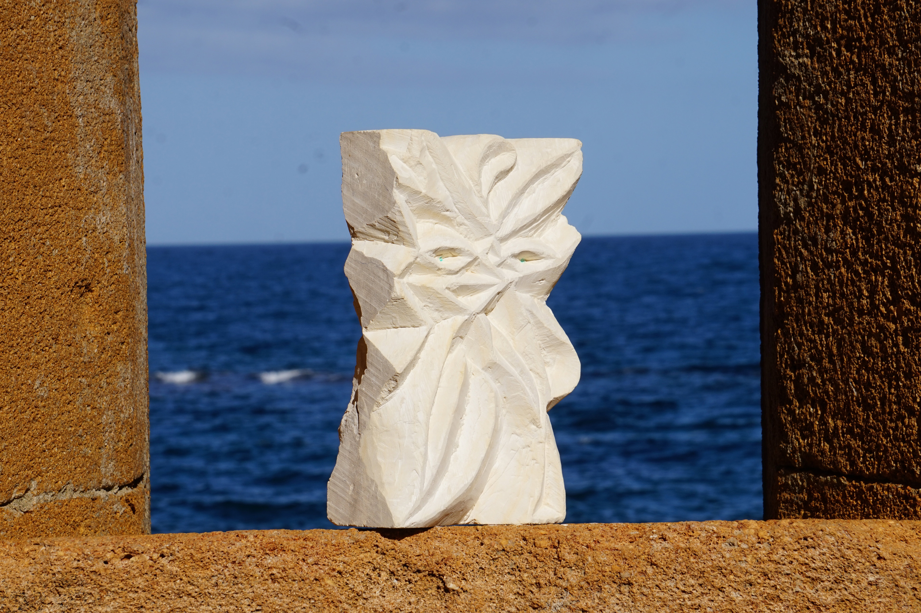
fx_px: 3605
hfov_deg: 14.6
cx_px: 460
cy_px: 306
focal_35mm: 141
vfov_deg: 9.7
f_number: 14
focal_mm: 94
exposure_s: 1/200
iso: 100
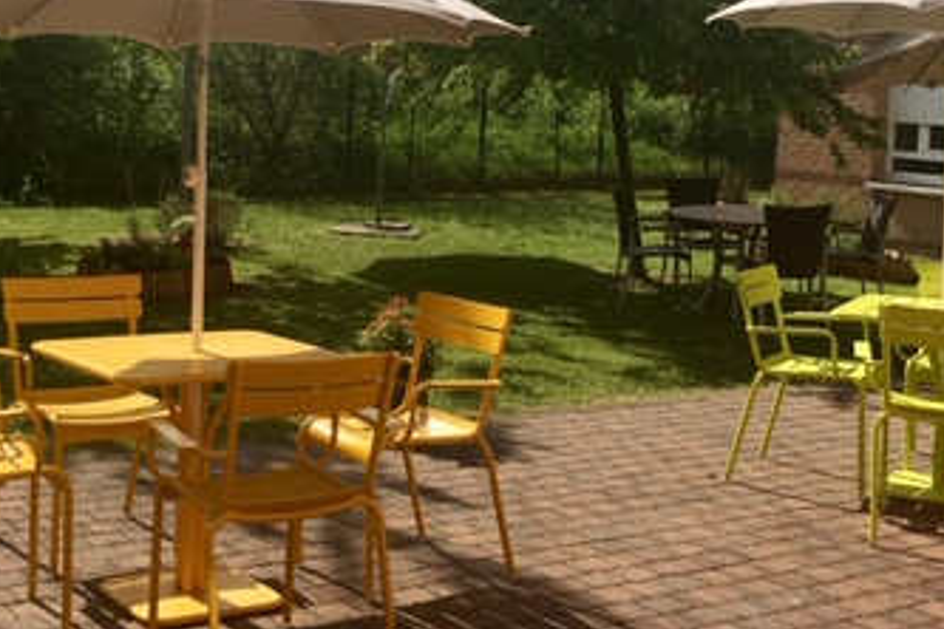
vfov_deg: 23.1
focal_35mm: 58
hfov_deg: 34.4
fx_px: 1521
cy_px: 156
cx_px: 408
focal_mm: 4.15
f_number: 2.2
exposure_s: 1/2262
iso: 25
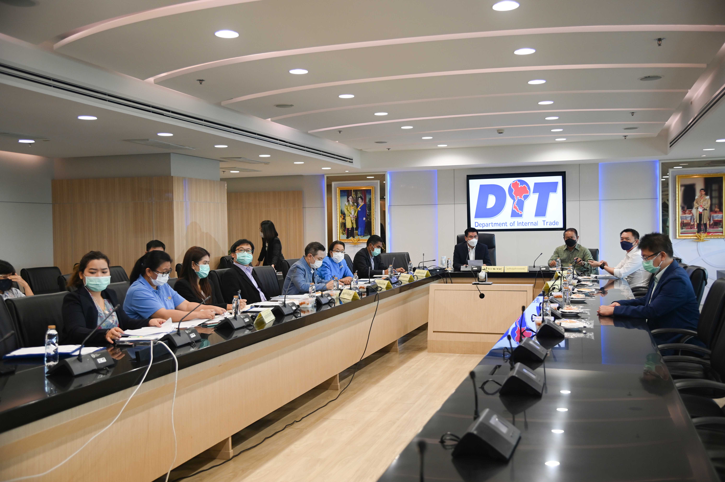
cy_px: 241
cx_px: 362
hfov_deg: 50.7
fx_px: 765
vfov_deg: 35.0
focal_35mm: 38
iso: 720
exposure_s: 1/125
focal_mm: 38
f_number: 4
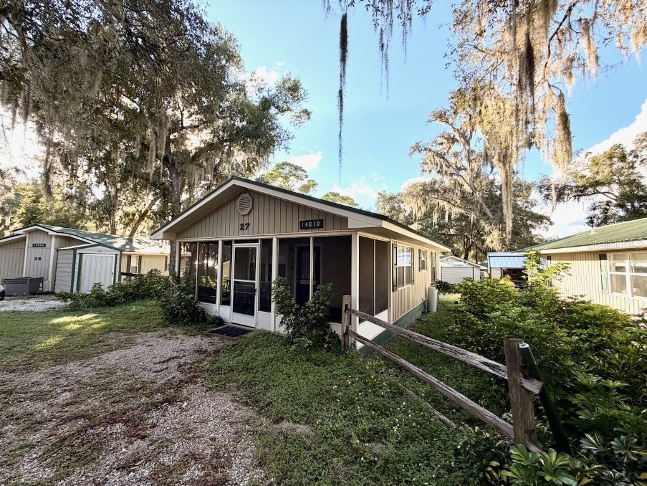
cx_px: 324
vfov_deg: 85.7
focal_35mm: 14
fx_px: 262
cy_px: 243
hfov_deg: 102.1
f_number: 2.2
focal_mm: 2.22
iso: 64
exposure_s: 1/502
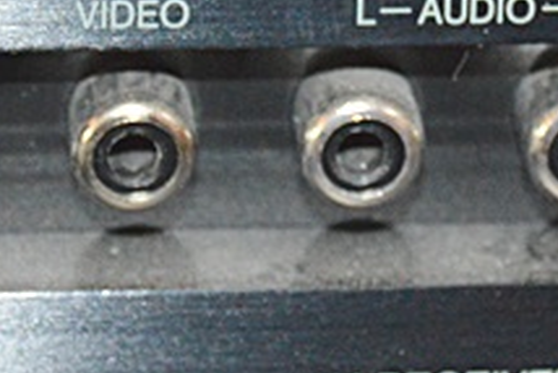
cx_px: 321
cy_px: -74
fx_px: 4126
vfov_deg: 5.2
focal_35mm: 266
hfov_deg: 7.7
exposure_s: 1/60
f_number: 4.8
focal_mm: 38
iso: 2200
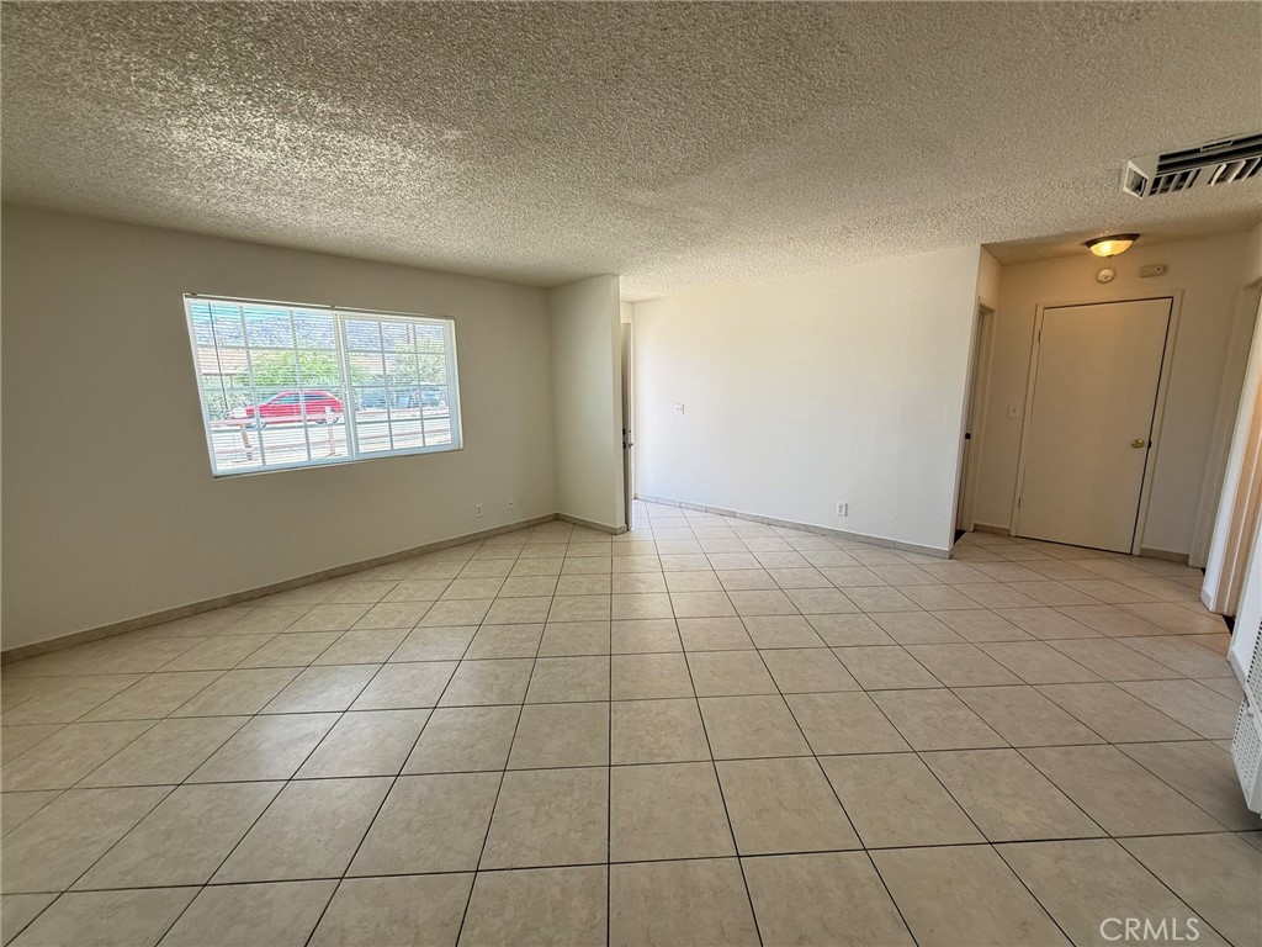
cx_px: 631
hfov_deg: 102.1
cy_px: 474
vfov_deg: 85.7
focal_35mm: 14
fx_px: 510
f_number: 2.2
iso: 100
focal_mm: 2.22
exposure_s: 1/120
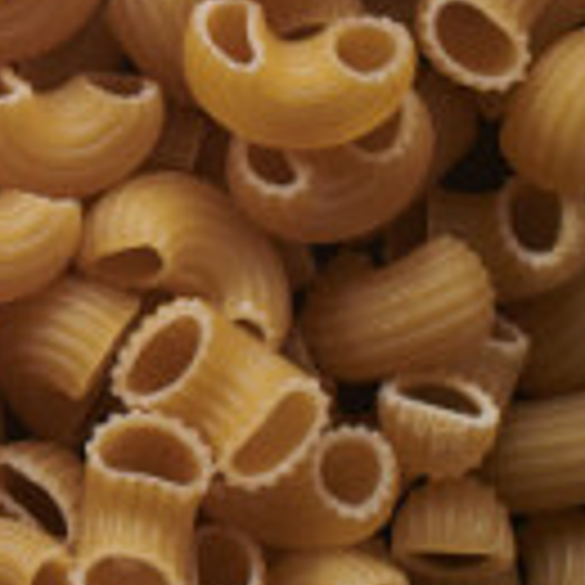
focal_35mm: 262
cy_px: -522
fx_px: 5009
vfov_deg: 6.5
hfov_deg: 6.1
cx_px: -1210
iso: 160
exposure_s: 1/100
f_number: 8
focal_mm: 50
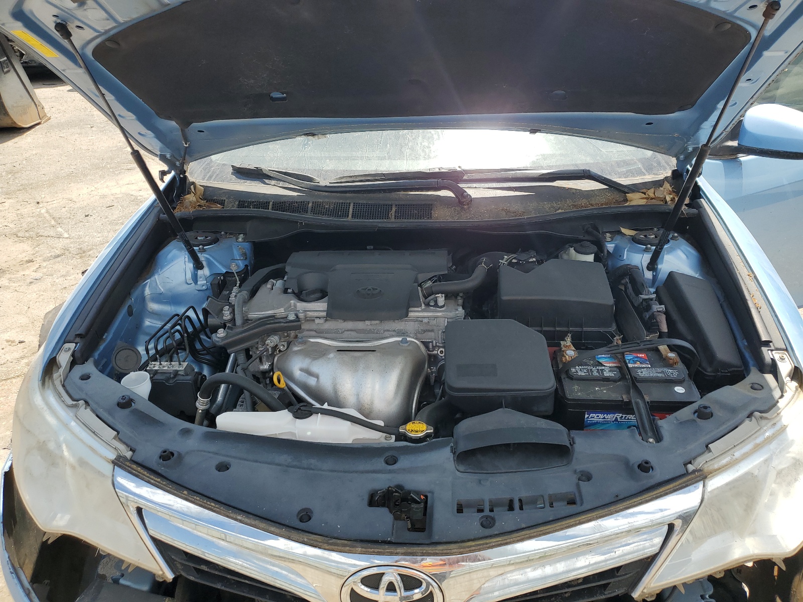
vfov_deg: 53.1
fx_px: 603
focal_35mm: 26
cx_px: 402
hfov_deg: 67.3
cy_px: 301
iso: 50
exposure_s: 1/2000
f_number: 1.5
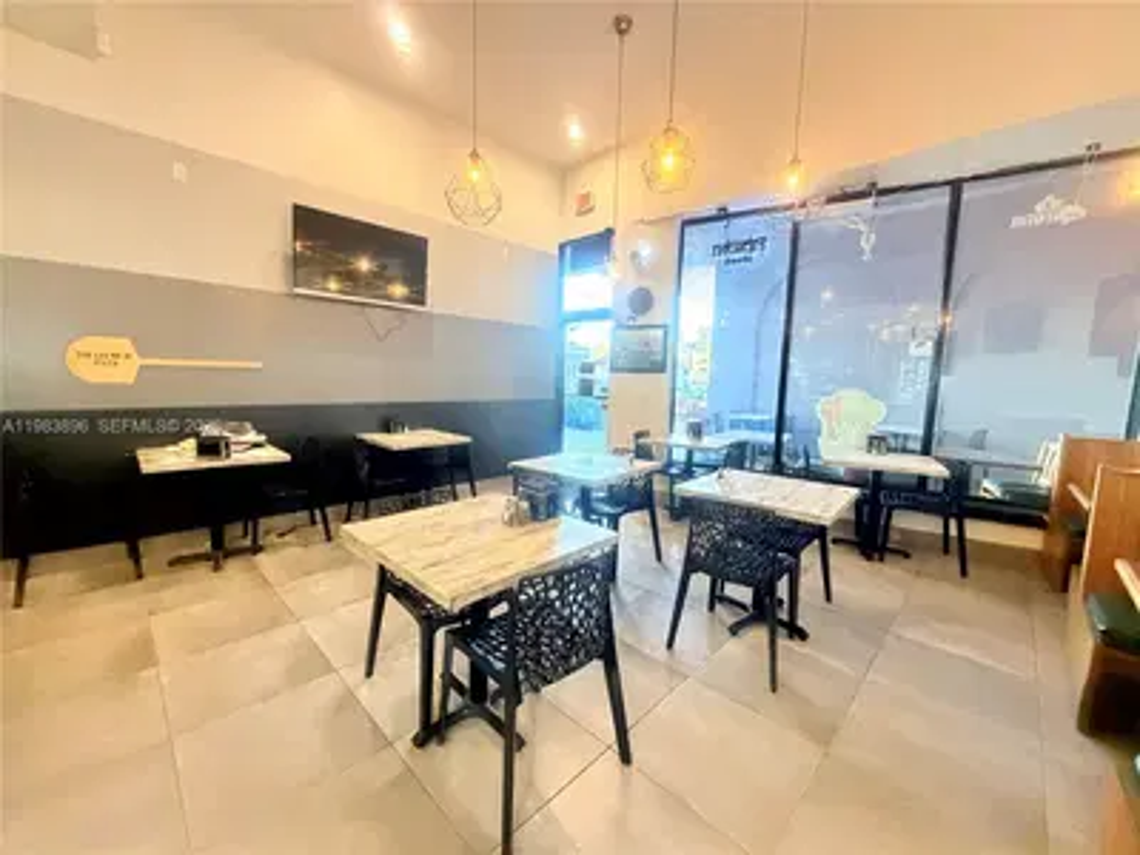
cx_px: 570
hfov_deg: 102.1
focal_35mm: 14
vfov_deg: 85.7
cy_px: 428
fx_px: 461
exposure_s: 1/60
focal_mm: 2.22
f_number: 2.2
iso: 1250
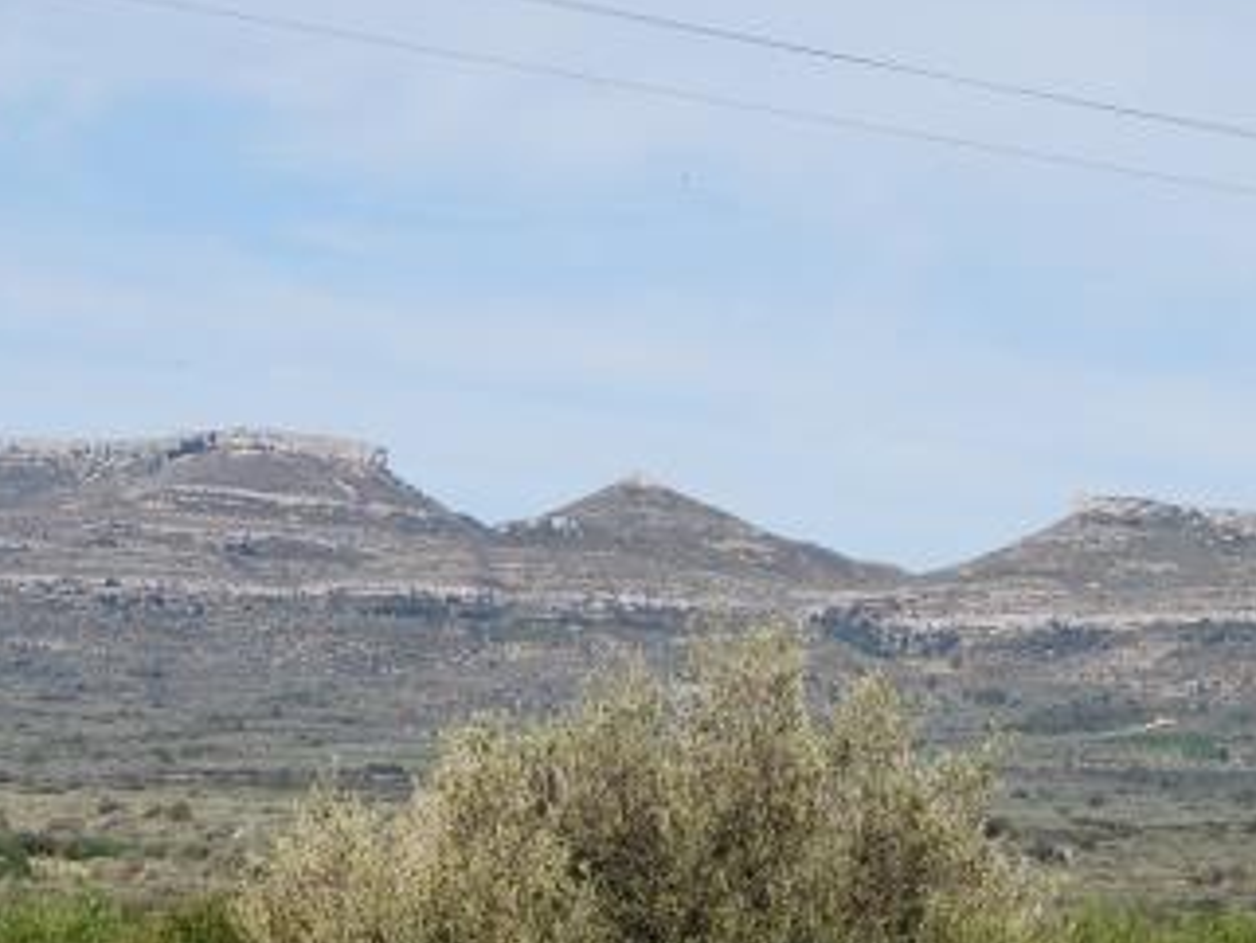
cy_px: 540
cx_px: 646
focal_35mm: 141
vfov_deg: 10.5
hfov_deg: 14.0
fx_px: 5118
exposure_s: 1/250
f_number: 10
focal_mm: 70
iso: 140
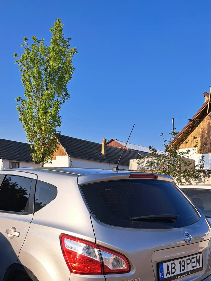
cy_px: 190
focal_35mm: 33
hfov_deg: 42.4
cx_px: 72
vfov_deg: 54.1
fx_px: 268
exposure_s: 1/1050
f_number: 1.8
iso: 50
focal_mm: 5.23
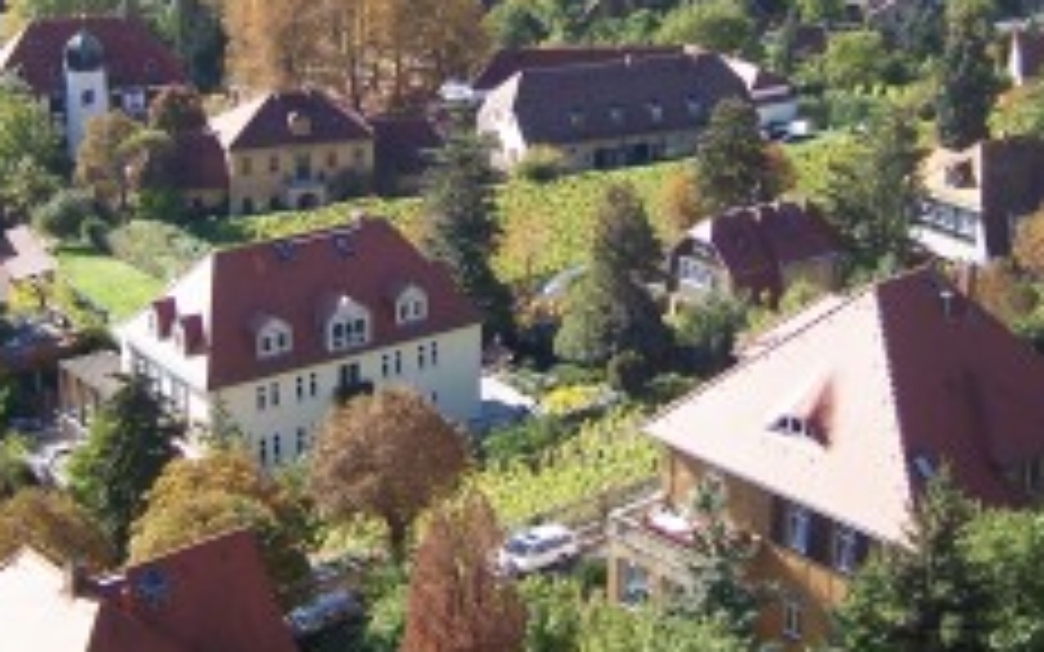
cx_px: 441
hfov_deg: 27.8
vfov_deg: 17.4
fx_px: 2105
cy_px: 85
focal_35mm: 74
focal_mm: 6.2
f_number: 2.8
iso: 80
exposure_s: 1/500
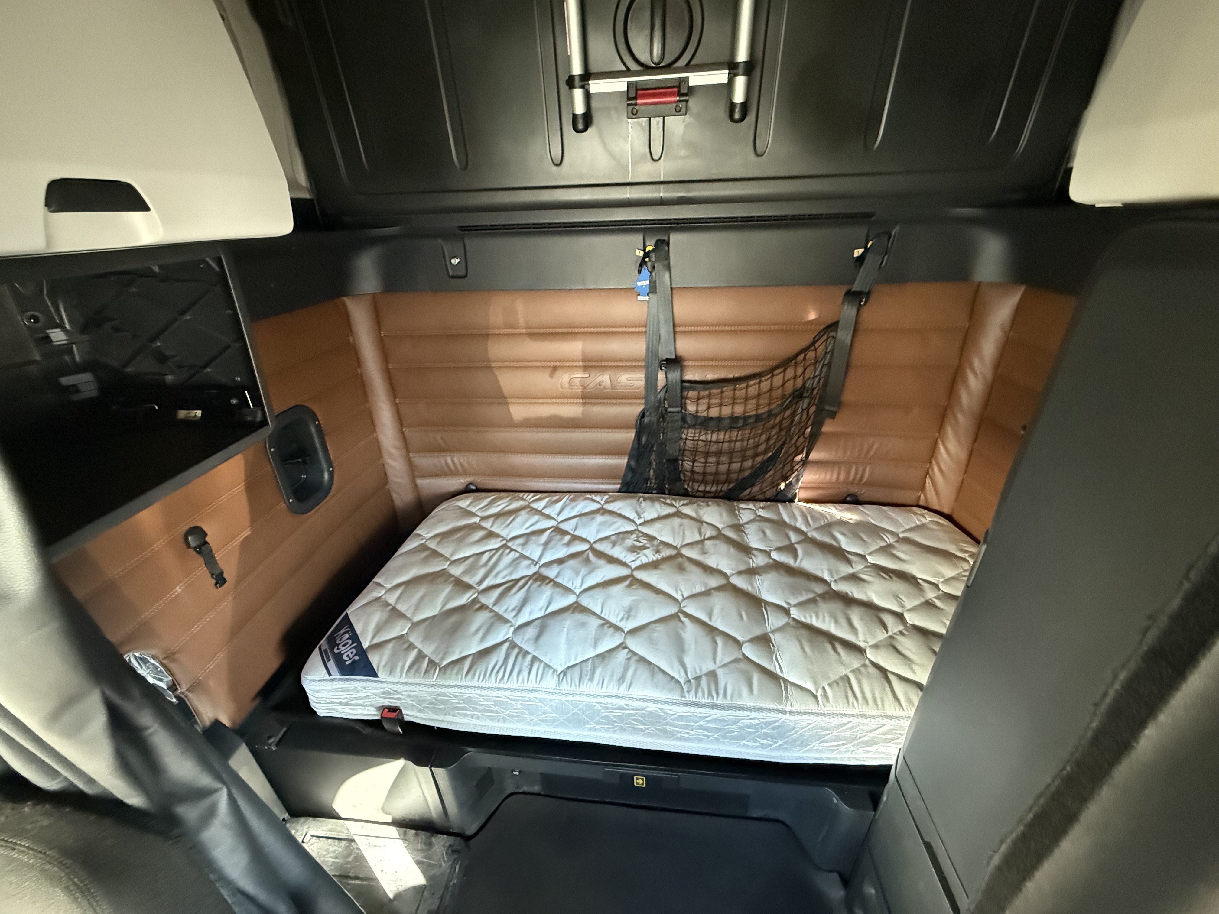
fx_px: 493
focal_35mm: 14
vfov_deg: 85.7
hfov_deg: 102.1
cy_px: 457
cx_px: 610
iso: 1250
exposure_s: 1/60
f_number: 2.2
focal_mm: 2.22
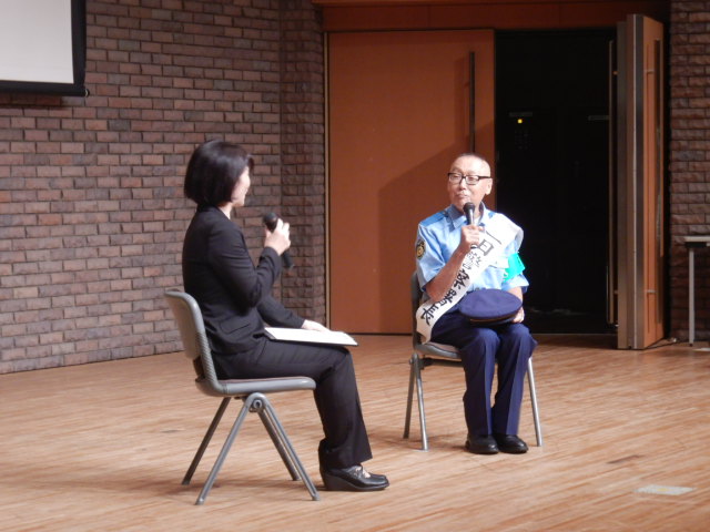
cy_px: 266
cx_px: 355
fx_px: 2072
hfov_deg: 19.4
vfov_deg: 14.6
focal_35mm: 101
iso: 450
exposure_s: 1/15
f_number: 4.8
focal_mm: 18.1
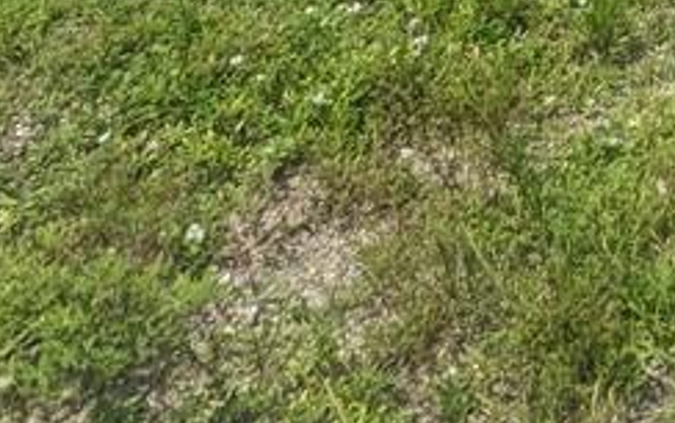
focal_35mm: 71
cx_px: 964
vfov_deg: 13.7
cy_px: -564
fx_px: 1307
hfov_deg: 23.9
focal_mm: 2.35
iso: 51
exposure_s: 1/2513
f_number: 2.2
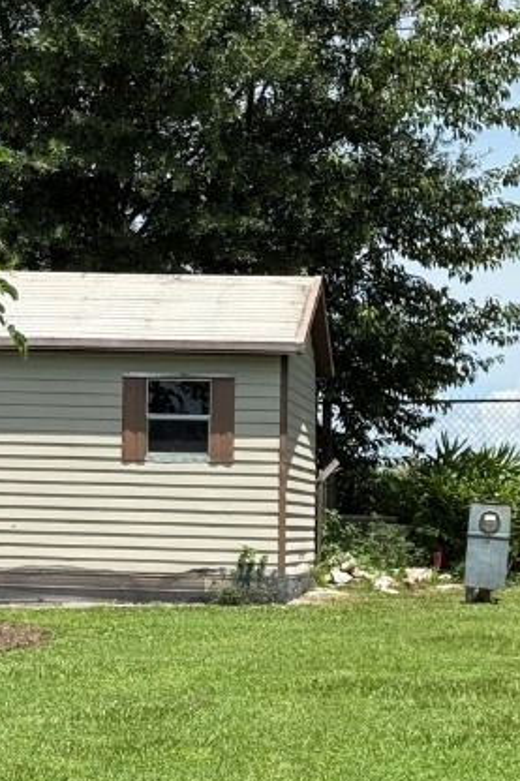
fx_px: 2667
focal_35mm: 123
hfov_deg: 11.1
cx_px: 280
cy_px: 657
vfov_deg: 16.5
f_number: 1.78
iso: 64
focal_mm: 6.76
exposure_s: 1/4329
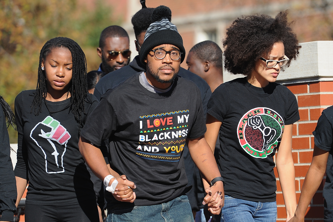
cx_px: 166
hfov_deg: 10.6
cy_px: 111
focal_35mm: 195
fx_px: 1802
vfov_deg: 7.0
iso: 450
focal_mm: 195
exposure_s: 1/2000
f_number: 4.5
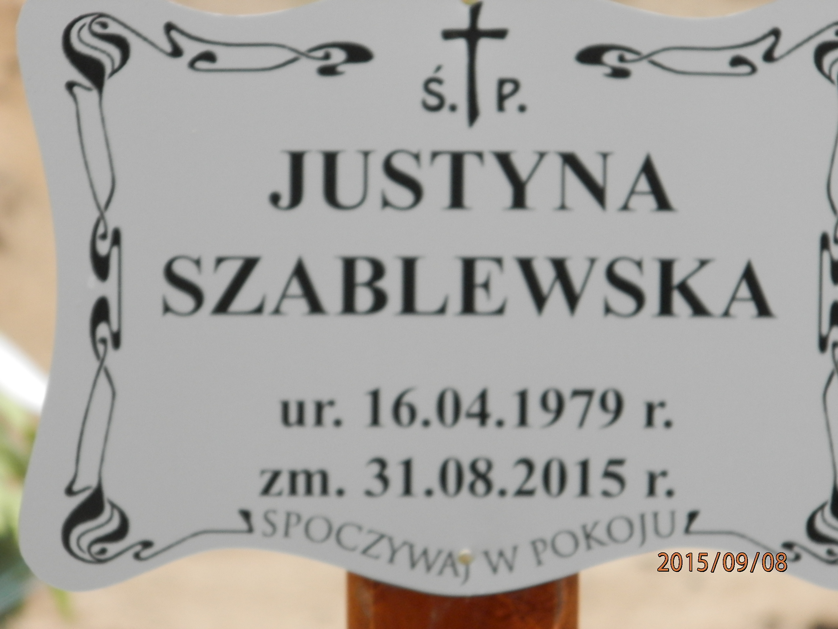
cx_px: 419
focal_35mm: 335
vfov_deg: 4.4
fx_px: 8110
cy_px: 314
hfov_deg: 5.9
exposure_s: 1/40
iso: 200
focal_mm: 59.8
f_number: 5.6
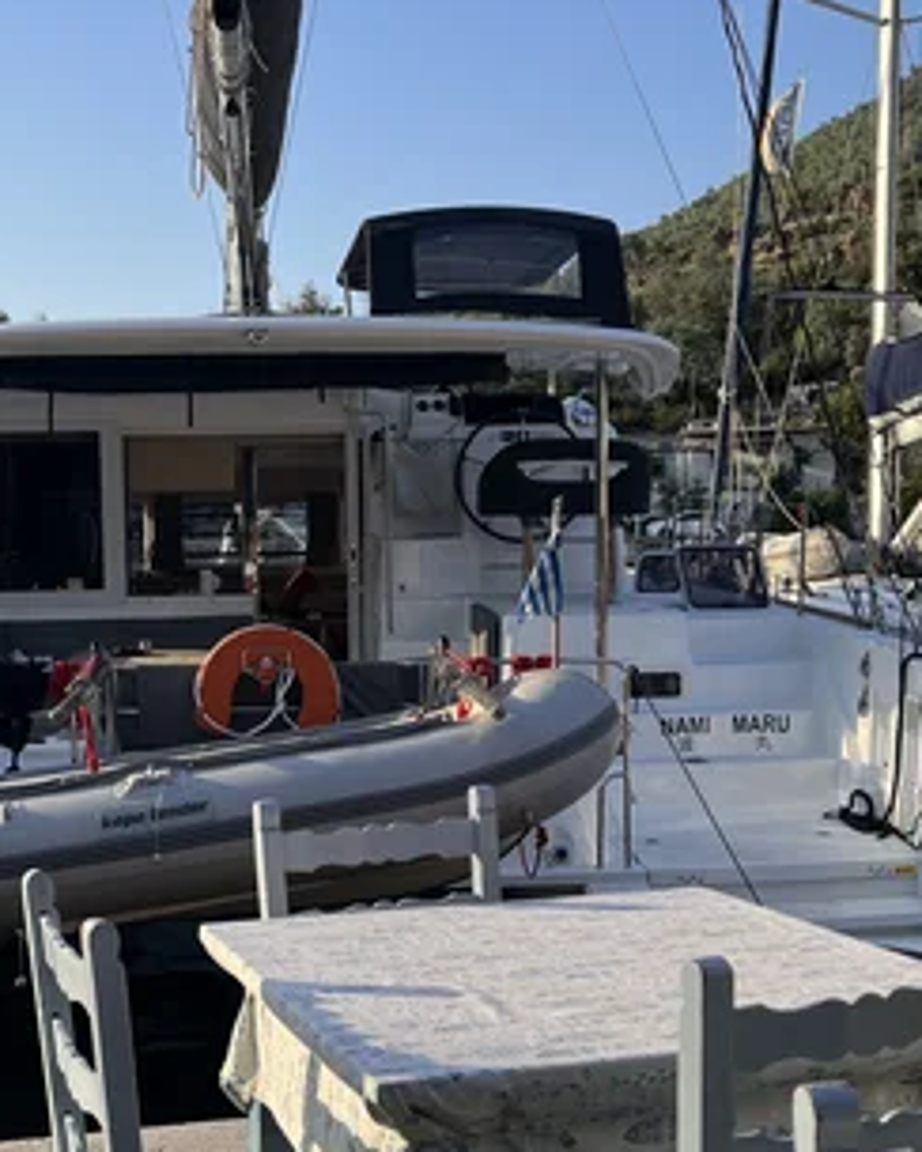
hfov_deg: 30.1
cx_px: 314
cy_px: 597
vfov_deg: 37.3
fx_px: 1705
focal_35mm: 50
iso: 50
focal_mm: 5.1
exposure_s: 1/1776
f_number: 1.6
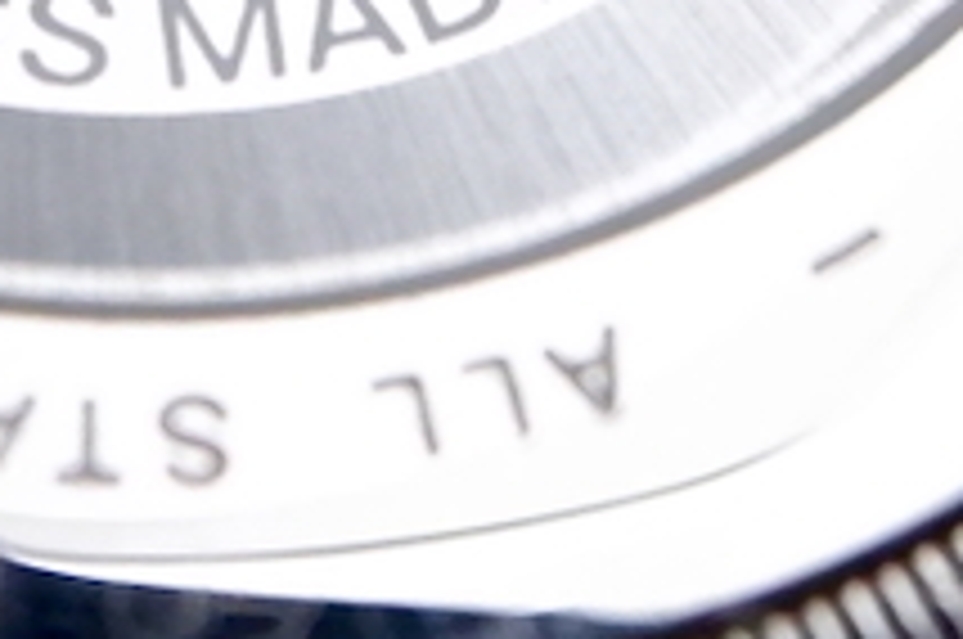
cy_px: -398
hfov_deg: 7.1
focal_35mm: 286
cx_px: -252
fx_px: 7639
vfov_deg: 4.7
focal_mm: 30.2
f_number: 6.4
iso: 5000
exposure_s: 1/4000
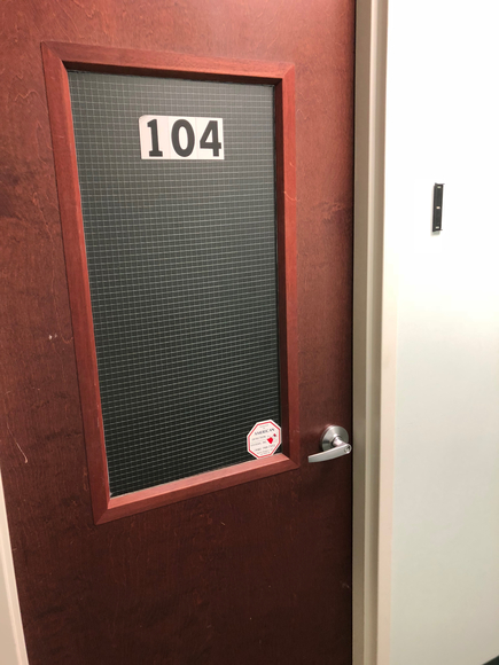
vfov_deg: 63.4
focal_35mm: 28
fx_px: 538
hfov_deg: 49.7
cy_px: 332
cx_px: 250
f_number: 1.8
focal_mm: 3.99
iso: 50
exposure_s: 1/15
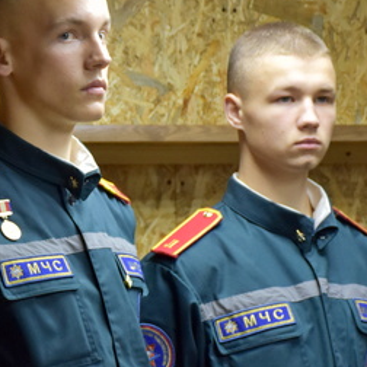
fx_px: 2819
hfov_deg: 7.4
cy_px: 156
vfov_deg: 7.4
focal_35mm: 235
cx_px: -42
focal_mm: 62
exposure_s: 1/80
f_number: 5
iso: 800
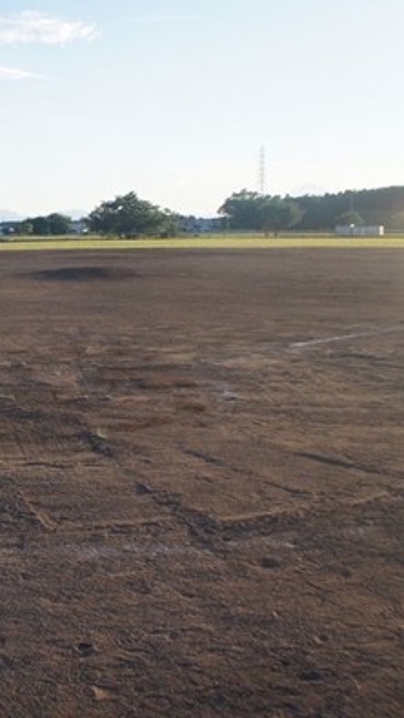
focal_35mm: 43
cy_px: 359
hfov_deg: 25.3
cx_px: -66
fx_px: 818
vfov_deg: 47.3
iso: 200
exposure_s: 1/320
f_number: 5.6
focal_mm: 18
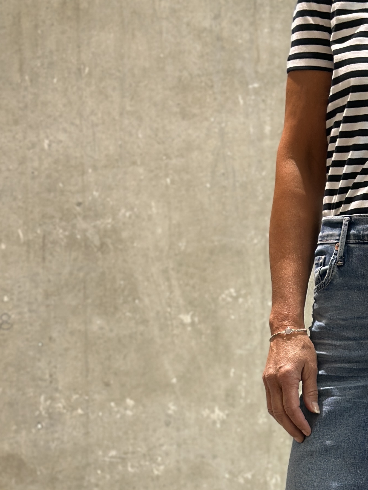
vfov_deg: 17.5
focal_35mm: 108
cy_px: 550
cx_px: 350
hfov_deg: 13.6
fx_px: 1531
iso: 100
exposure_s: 1/121
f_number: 1.78
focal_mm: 6.86
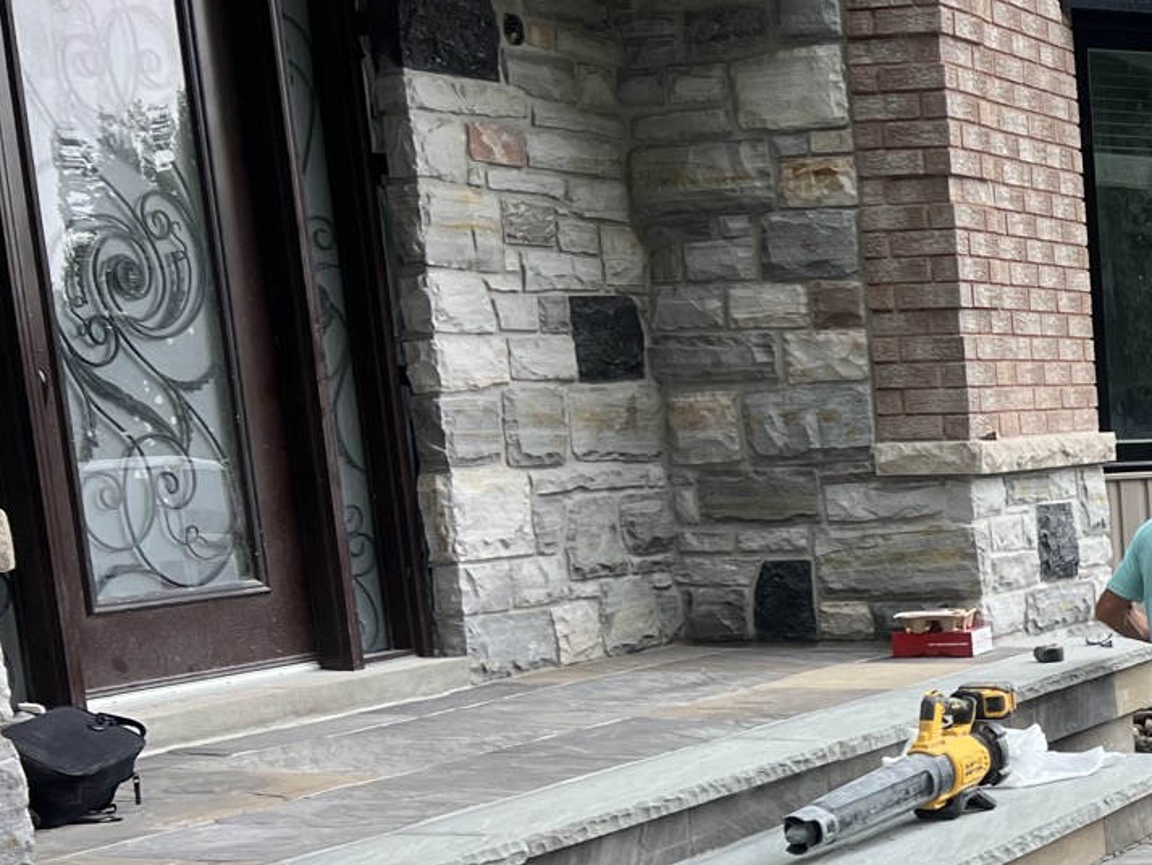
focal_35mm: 70
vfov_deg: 20.7
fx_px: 2330
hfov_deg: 24.3
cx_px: 1501
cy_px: 750
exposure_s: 1/354
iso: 50
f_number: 1.5
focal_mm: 5.7
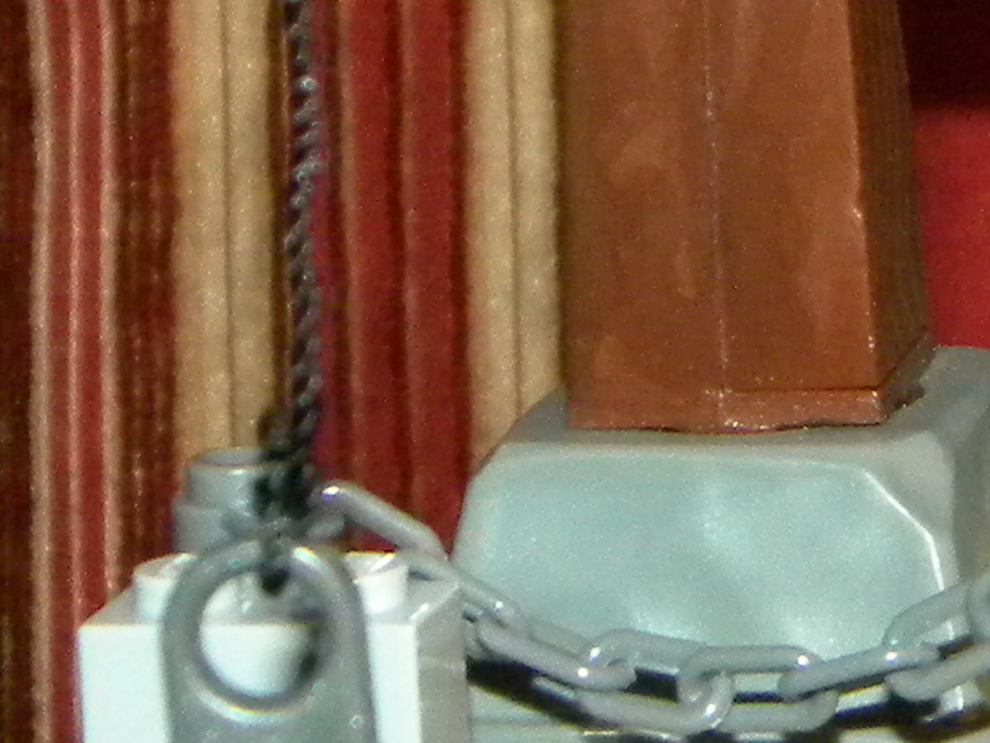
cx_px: 1623
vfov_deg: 7.1
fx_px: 5835
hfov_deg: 9.4
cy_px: -439
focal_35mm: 204
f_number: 3.8
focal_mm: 7.3
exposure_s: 1/30
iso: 400
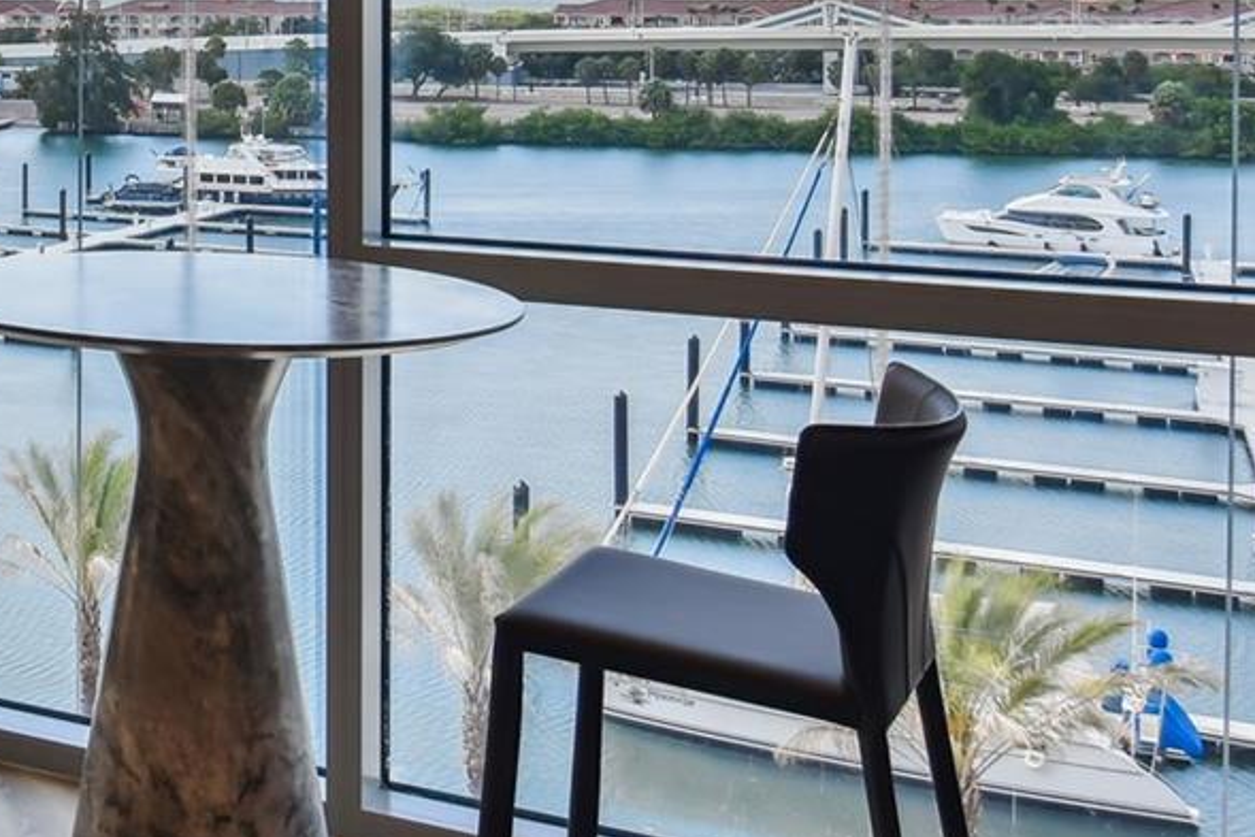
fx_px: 1987
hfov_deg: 29.8
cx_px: -271
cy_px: 9
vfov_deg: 22.9
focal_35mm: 57
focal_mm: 14
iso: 100
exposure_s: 1/200
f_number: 7.1
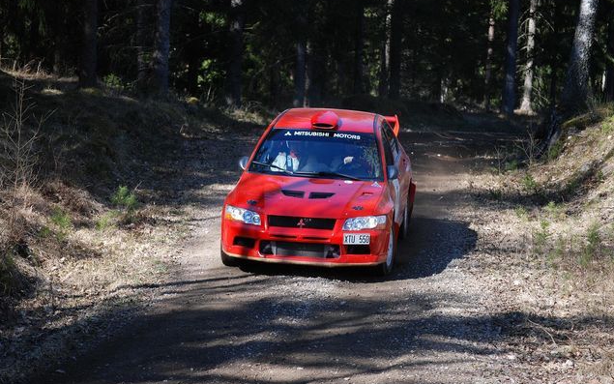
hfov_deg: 14.7
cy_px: 193
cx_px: 308
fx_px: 2376
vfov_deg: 9.2
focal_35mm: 142
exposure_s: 1/500
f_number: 4.5
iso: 280
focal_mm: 92
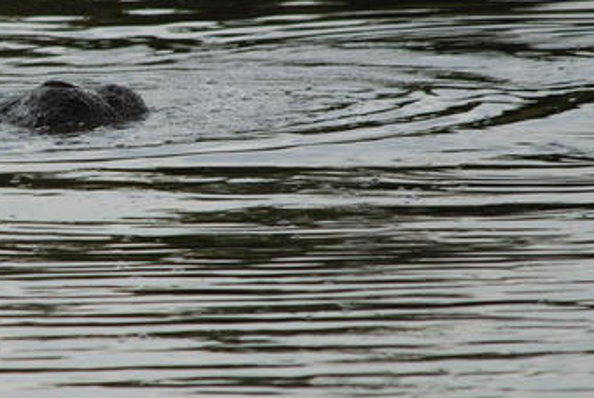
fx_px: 20453
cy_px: 137
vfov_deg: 1.1
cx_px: 72
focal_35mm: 1238
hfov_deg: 1.7
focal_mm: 400
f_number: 5.6
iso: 100
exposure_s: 1/500
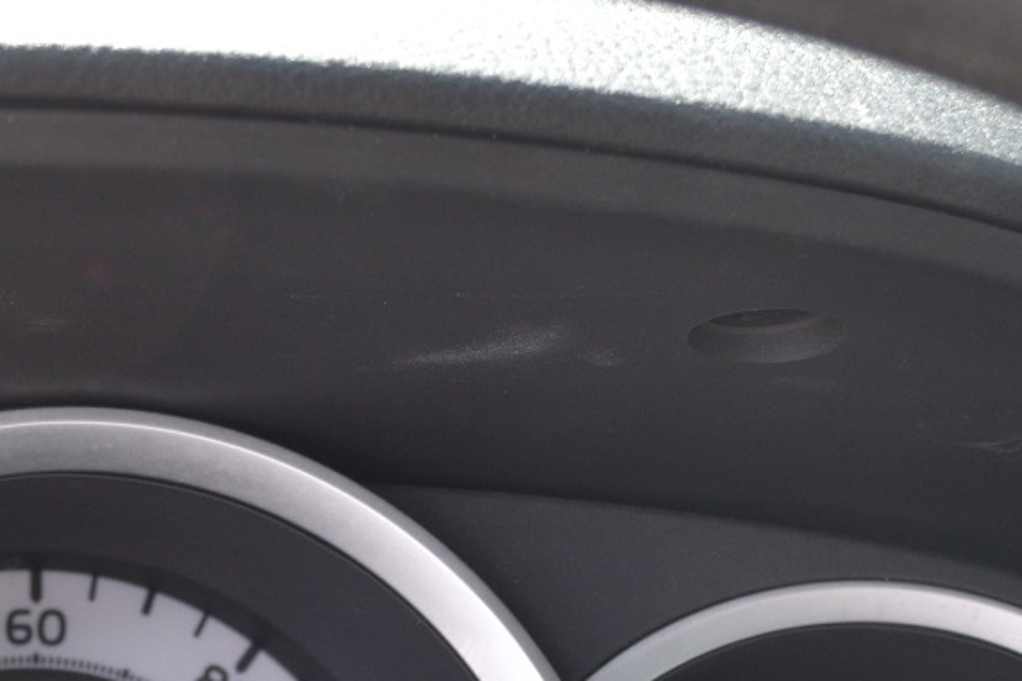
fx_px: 2895
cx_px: 186
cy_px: 838
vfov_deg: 13.0
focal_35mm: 102
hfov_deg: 19.8
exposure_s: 1/200
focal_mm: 24
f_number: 7.1
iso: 400
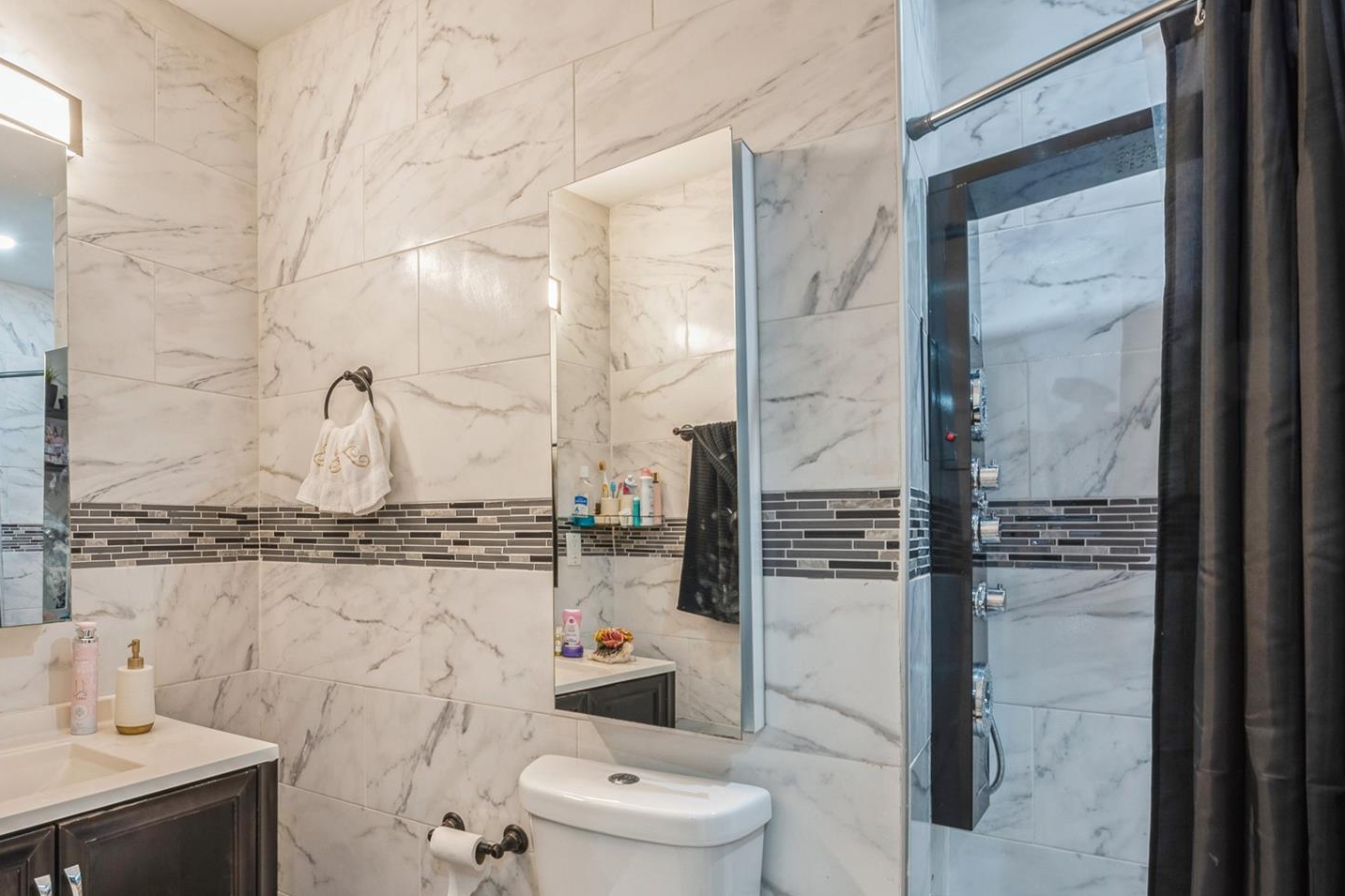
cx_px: 485
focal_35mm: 20
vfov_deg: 60.5
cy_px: 593
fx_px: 747
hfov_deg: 82.0
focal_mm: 14
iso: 200
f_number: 11
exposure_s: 1/1.67
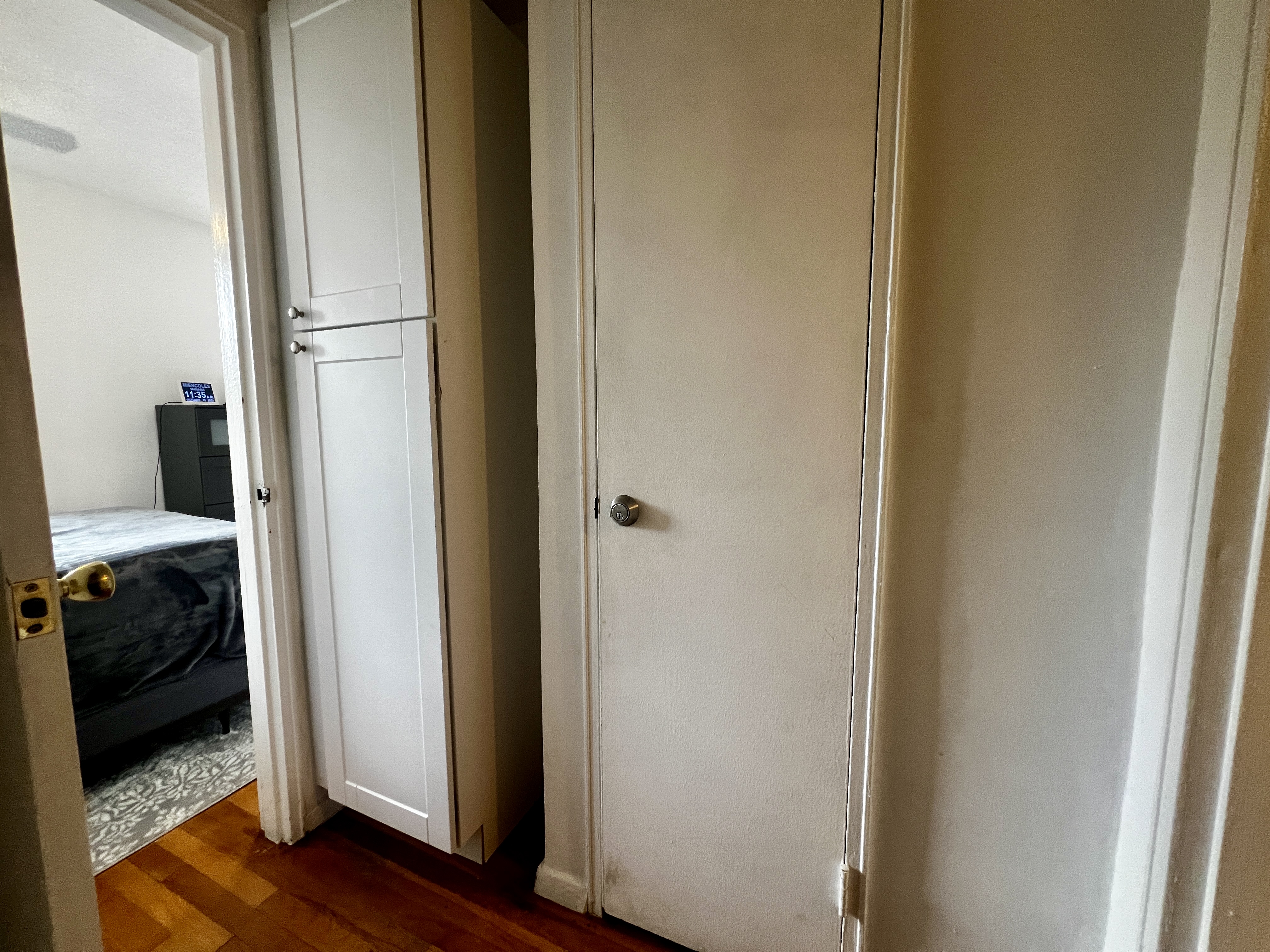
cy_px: 476
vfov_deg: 89.9
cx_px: 635
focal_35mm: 13
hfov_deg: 106.2
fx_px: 477
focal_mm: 1.57
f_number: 1.8
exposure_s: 1/99
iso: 250
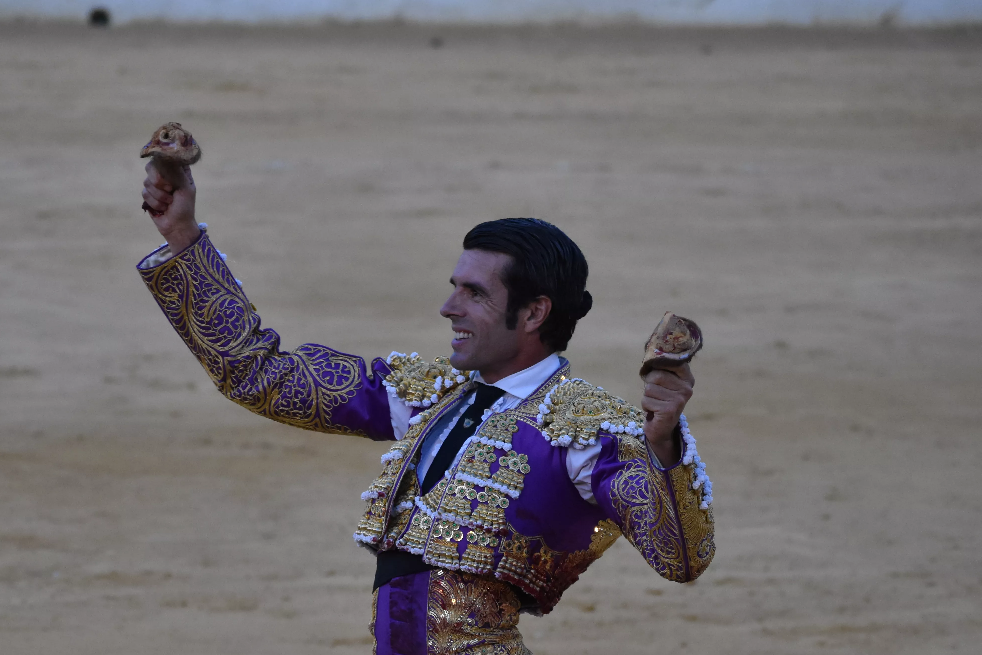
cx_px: 343
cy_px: 485
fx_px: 8421
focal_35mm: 309
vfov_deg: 4.4
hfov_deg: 6.7
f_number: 4.8
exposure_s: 1/400
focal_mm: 135
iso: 1600
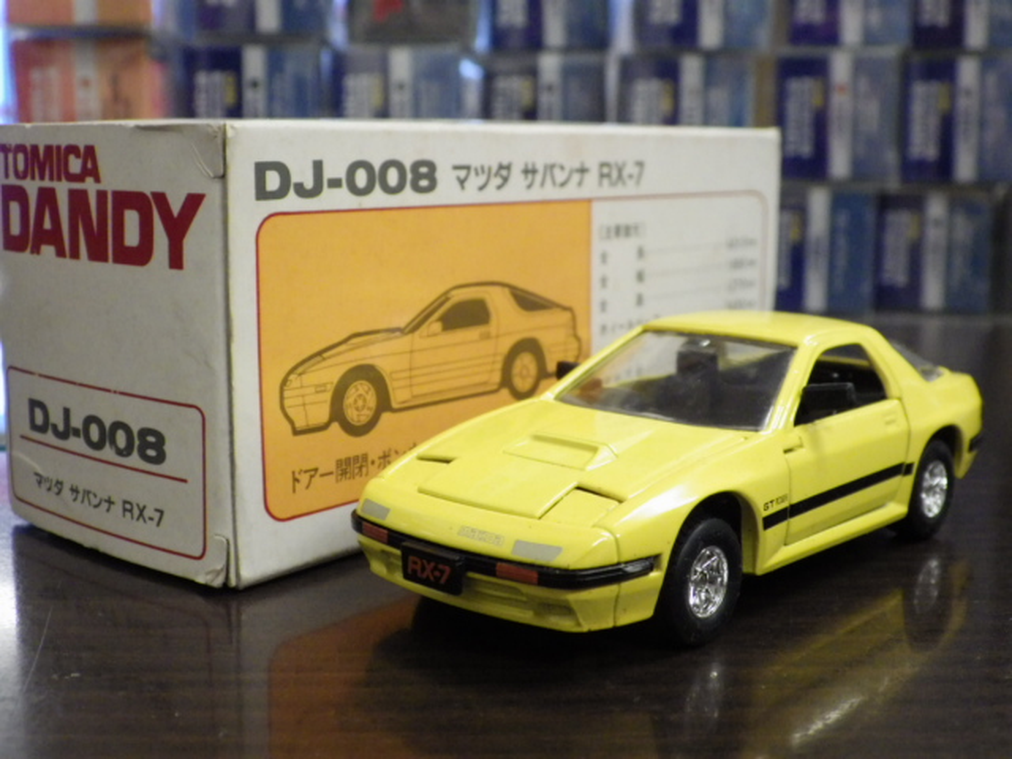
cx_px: 506
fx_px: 1462
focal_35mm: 50
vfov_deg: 29.1
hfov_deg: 38.2
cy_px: 380
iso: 800
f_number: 3.8
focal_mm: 9
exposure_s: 1/60
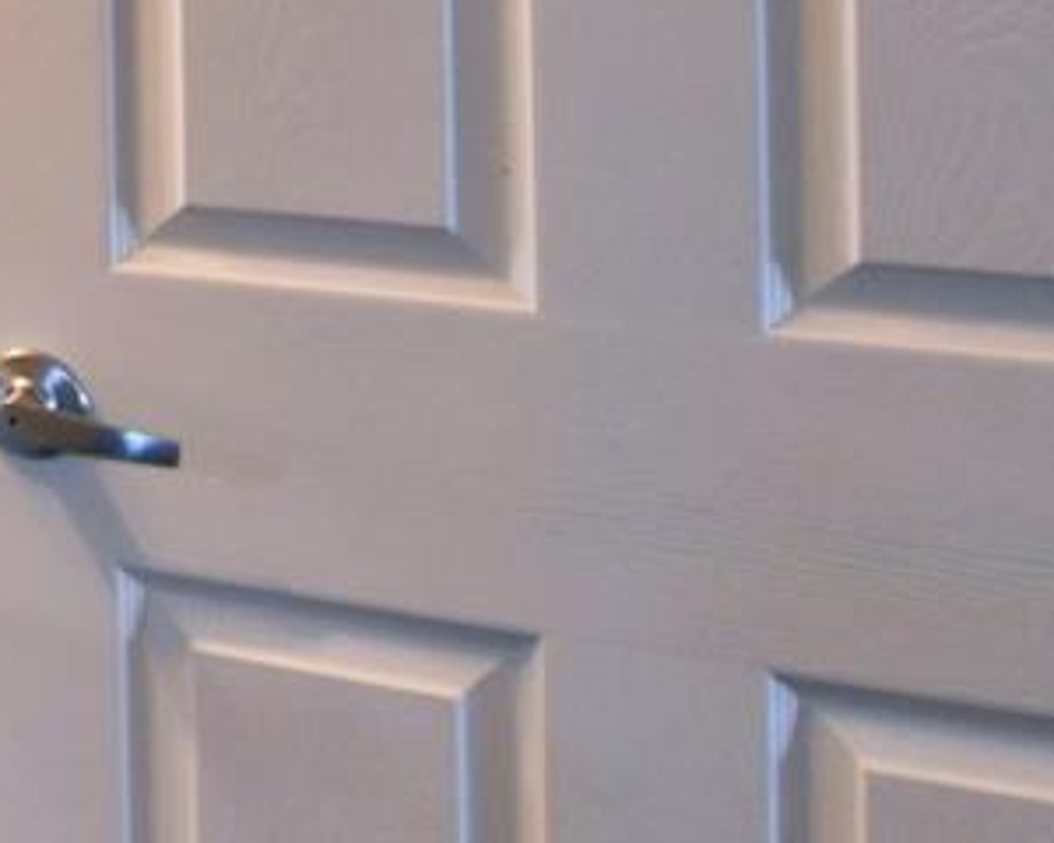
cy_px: -253
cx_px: -945
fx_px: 2340
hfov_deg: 18.5
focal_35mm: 75
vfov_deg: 18.9
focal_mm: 10
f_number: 4.5
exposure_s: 1/50
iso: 200
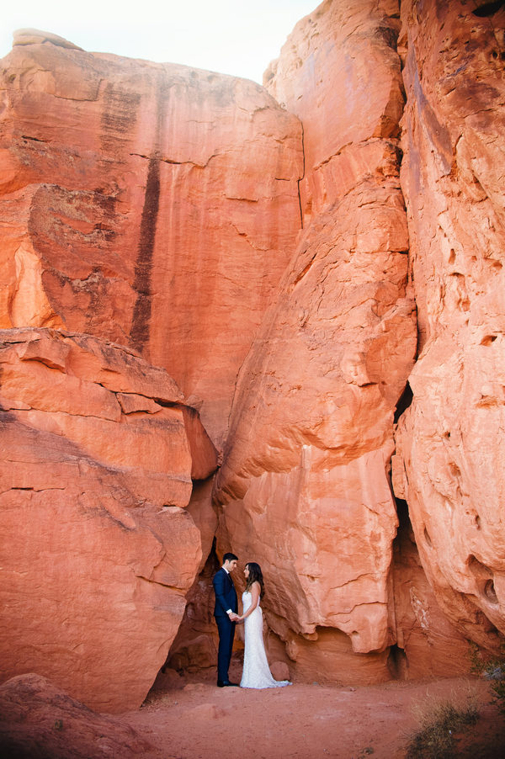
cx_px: 252
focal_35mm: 35
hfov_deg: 37.8
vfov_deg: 54.5
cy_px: 380
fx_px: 738
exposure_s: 1/250
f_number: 3.5
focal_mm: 35
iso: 160
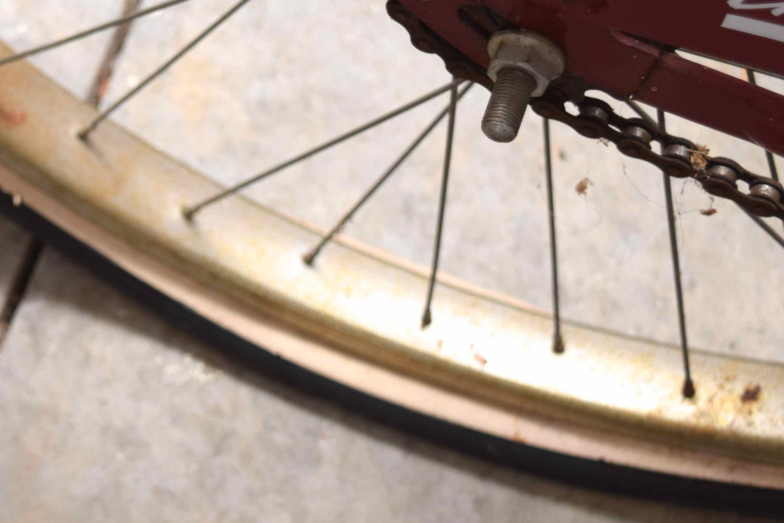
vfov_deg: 11.7
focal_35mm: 116
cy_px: 41
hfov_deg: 17.4
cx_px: 82
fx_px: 2526
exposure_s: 1/60
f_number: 4.5
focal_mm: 34
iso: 100
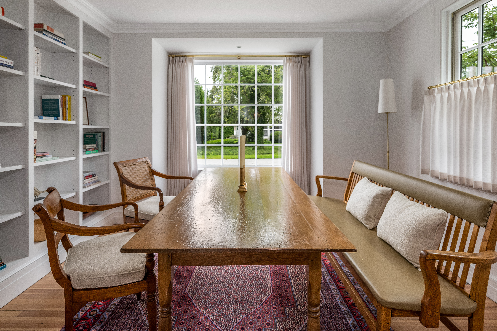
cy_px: 143
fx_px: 262
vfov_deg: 64.3
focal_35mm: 19
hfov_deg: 86.9
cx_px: 250
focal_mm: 23
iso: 800
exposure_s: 1/50
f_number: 8
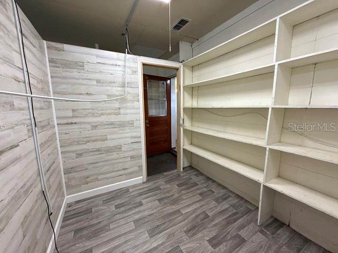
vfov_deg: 85.7
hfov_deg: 102.1
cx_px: 169
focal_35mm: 14
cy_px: 126
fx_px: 137
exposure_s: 1/120
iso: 200
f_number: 2.2
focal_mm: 2.22
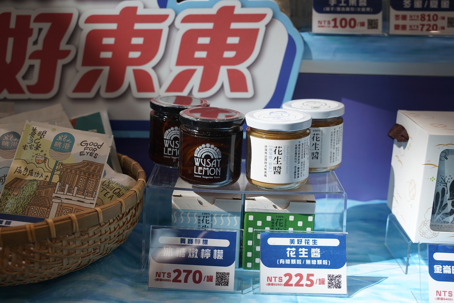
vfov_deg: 31.2
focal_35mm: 43
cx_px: 227
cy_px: 152
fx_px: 542
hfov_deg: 45.4
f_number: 4
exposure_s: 1/60
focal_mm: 43
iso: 160
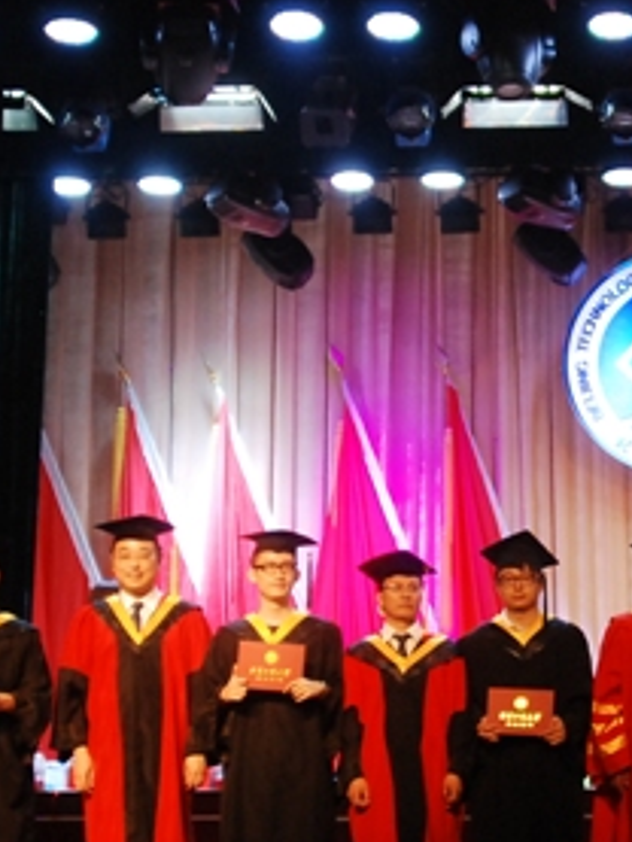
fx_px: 2432
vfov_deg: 19.6
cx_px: 647
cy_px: 426
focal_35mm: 100
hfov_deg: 14.5
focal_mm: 24
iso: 800
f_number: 2.8
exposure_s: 1/125
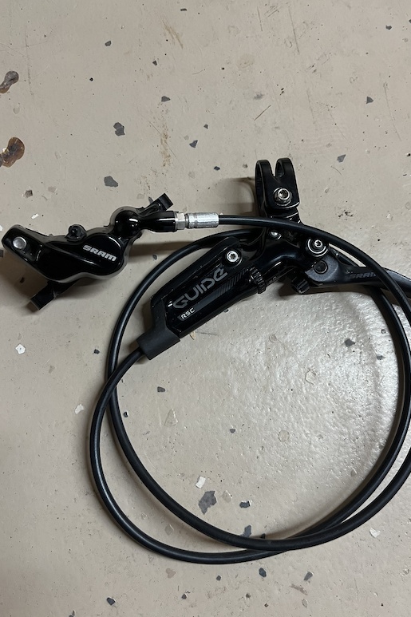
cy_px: 312
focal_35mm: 28
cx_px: 233
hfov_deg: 46.3
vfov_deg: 65.5
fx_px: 480
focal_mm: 5.1
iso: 200
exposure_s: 1/60
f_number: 1.6
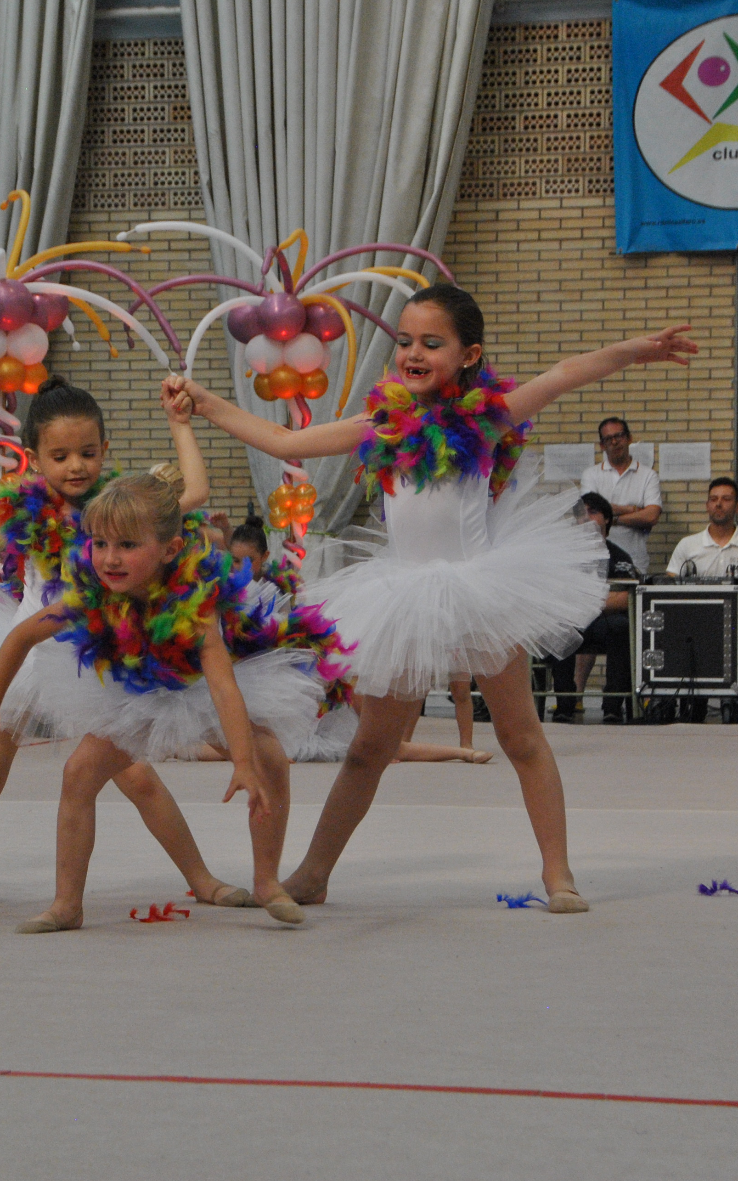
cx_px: 195
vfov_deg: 16.5
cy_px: 593
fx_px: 4079
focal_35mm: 127
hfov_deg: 10.3
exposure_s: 1/200
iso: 800
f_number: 7.1
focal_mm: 55
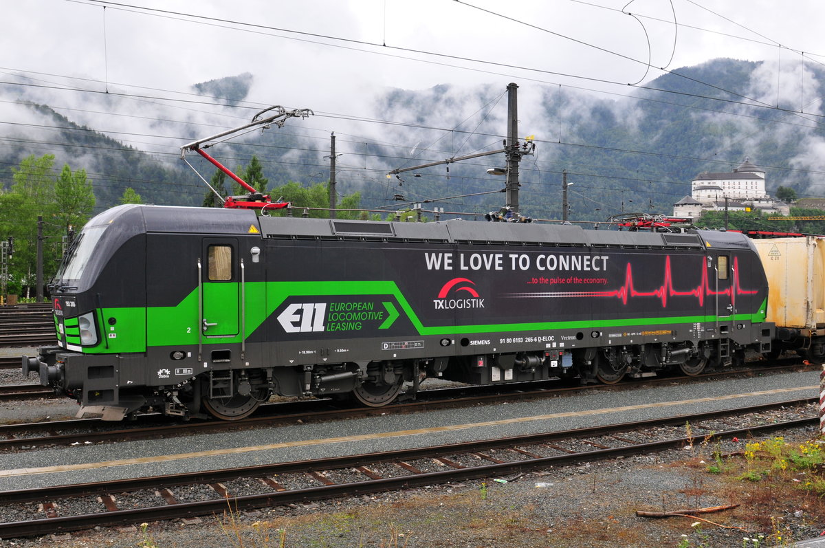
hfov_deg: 53.2
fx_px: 824
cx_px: 412
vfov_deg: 36.8
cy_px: 274
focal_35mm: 36
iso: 250
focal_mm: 24
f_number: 9
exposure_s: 1/100
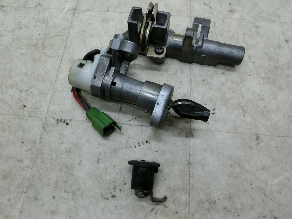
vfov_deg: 54.9
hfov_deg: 69.4
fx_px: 211
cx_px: 146
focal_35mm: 25
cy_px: 110
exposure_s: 1/125
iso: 400
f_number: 3.5
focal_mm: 4.5
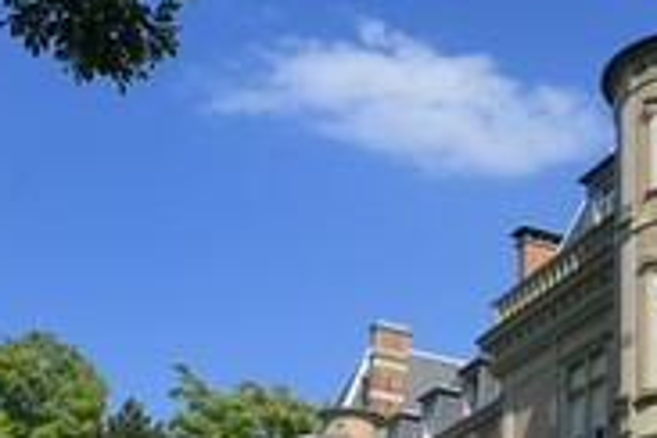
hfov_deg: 28.1
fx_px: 1296
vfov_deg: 19.1
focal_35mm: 71
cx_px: 477
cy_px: 330
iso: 200
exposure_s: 1/160
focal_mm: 31
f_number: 14
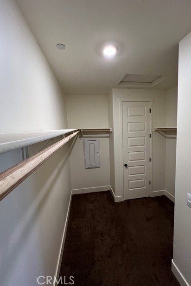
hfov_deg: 81.0
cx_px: 105
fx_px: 111
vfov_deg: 104.2
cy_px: 139
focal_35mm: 14
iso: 200
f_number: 1.8
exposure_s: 1/60
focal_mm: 1.57
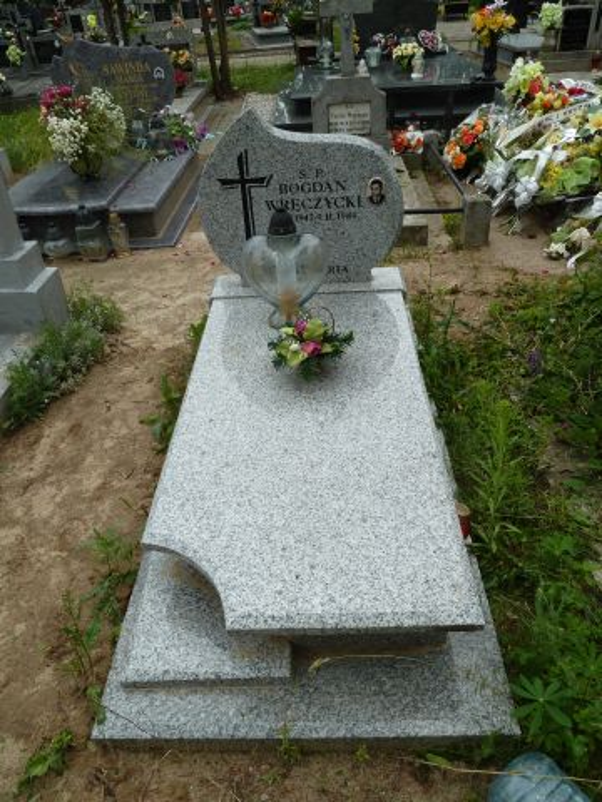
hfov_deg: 54.9
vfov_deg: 69.4
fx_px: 580
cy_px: 401
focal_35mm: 25
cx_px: 301
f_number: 4
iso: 80
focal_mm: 4.1
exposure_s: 1/400
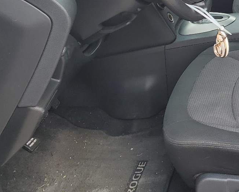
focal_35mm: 62
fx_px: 439
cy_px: 14
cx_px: 266
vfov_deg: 23.8
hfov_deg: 27.7
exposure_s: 1/435
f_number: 1.5
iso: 50
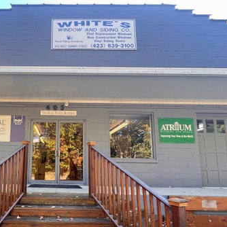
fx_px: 163
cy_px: 146
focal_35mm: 22
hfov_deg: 65.1
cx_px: 55
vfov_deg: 68.2
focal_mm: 1.57
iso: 80
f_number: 1.8
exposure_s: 1/99
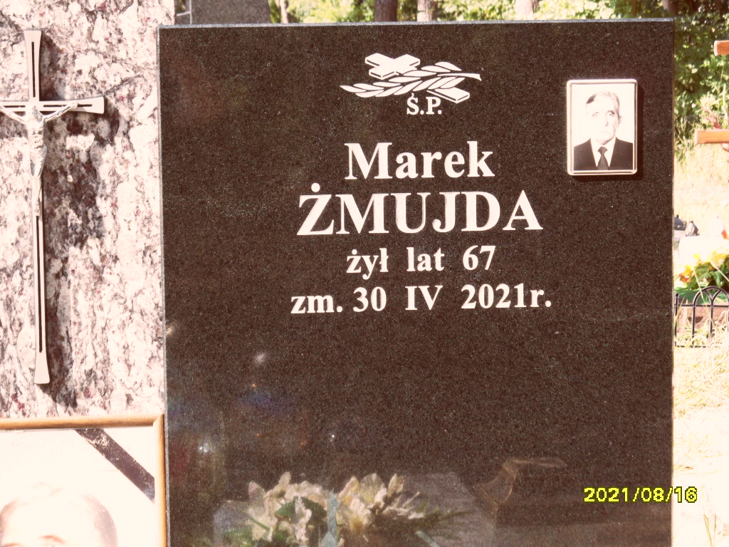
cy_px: 274
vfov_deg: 14.8
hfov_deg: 19.6
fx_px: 2106
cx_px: 364
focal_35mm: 100
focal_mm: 16.3
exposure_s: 1/125
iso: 100
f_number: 4.4
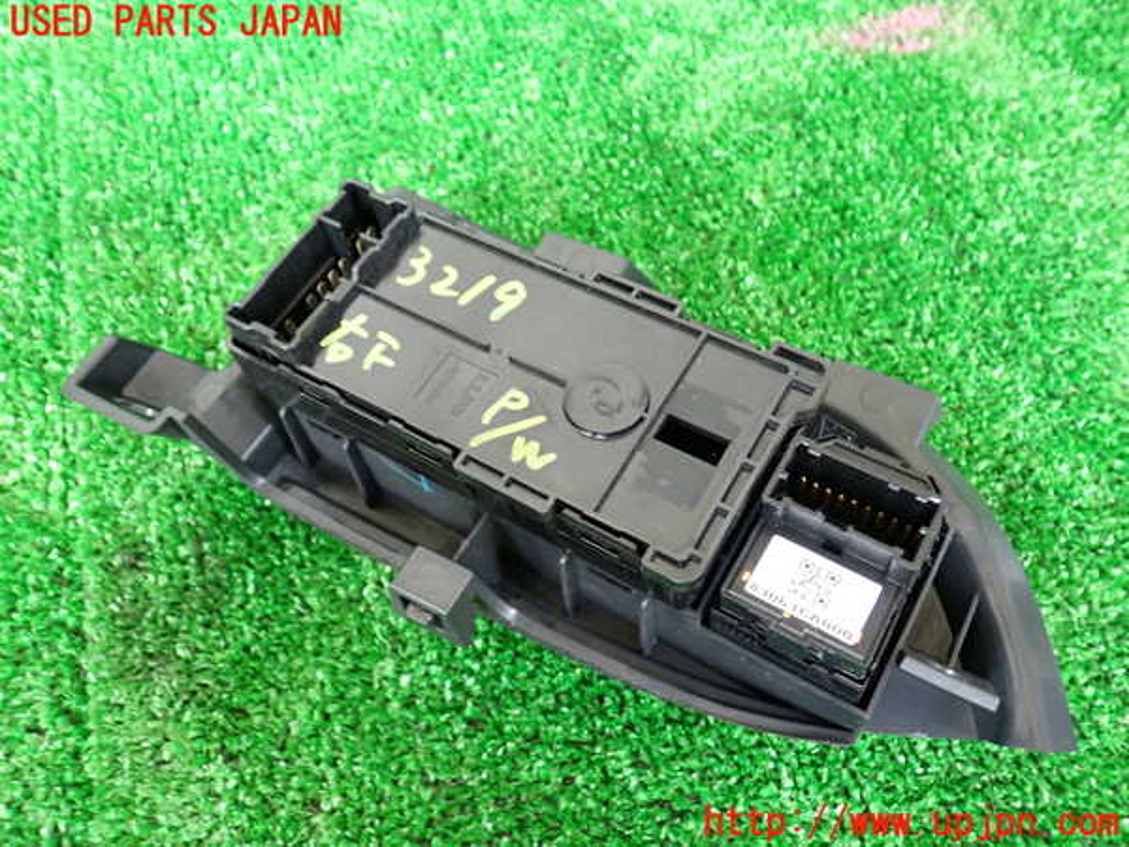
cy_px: 424
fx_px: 978
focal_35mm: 30
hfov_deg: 60.0
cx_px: 564
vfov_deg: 46.8
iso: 200
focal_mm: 5.4
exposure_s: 1/30
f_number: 2.3
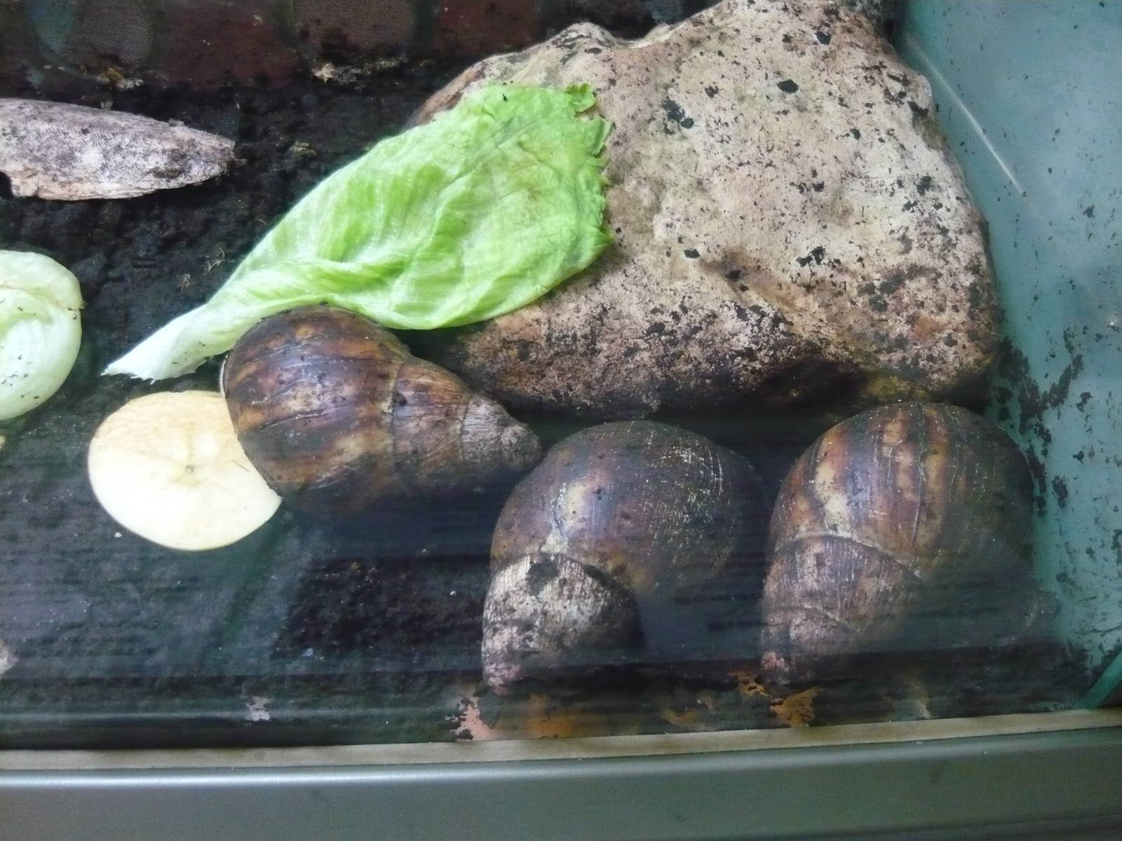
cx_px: 561
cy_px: 420
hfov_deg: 55.4
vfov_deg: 42.9
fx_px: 1070
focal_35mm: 33
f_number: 2.8
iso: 800
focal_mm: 5.5
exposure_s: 1/25
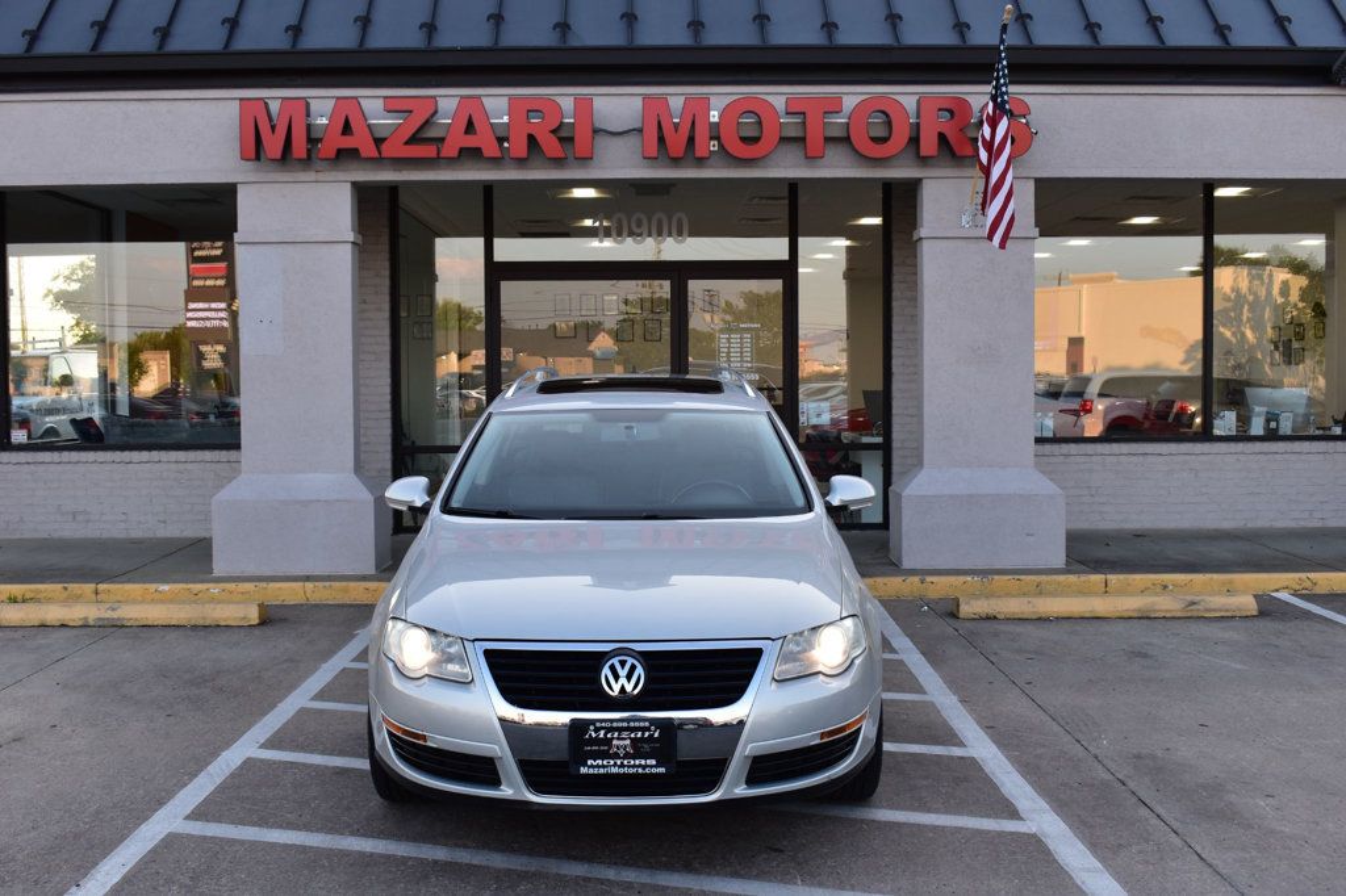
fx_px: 1458
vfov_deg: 34.2
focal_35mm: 39
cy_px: 448
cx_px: 673
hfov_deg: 49.6
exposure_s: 1/125
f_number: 9
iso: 400
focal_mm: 26
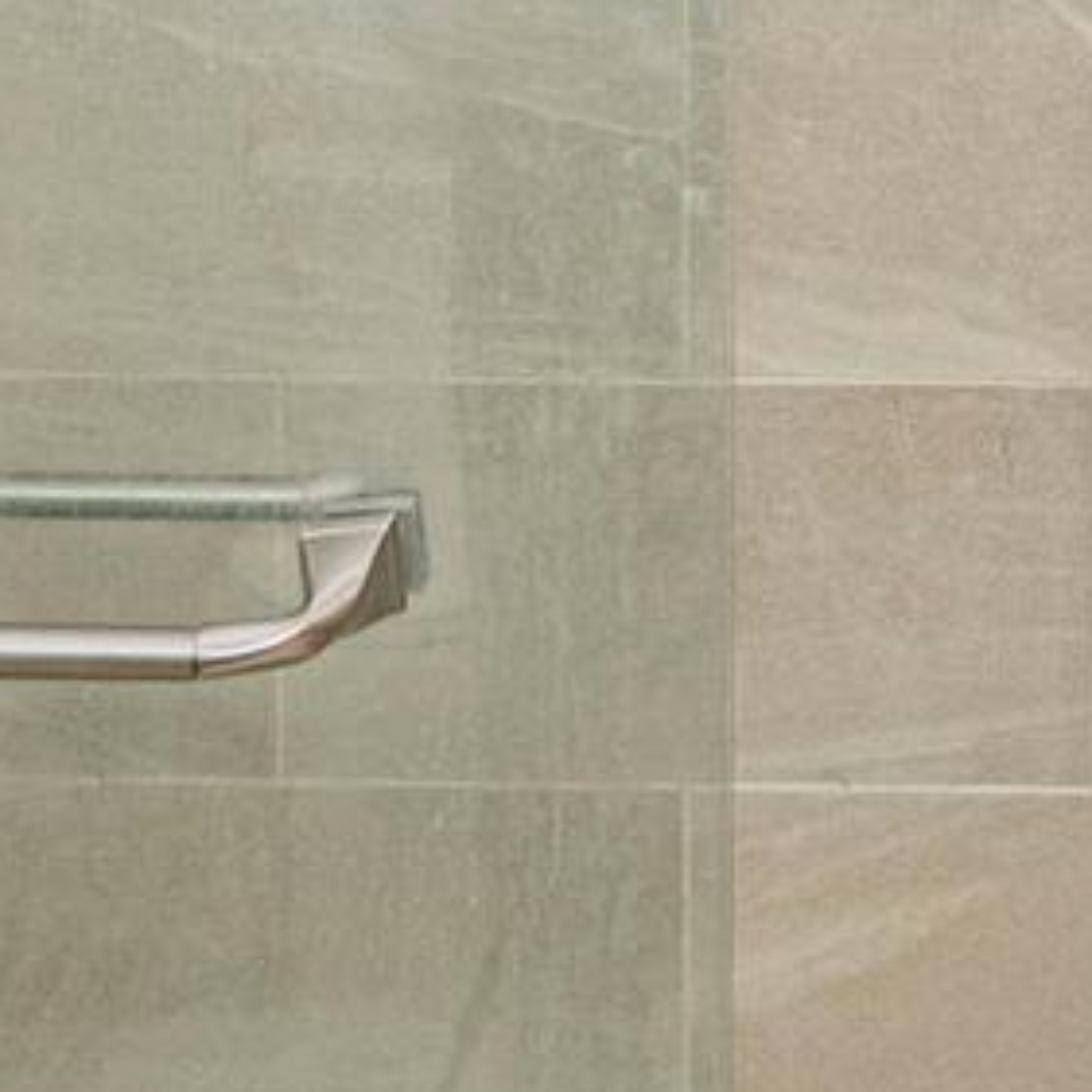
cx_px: 700
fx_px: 2177
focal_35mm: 61
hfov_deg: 28.0
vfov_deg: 25.3
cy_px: -222
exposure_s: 1/60
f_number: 4
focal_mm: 7
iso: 640
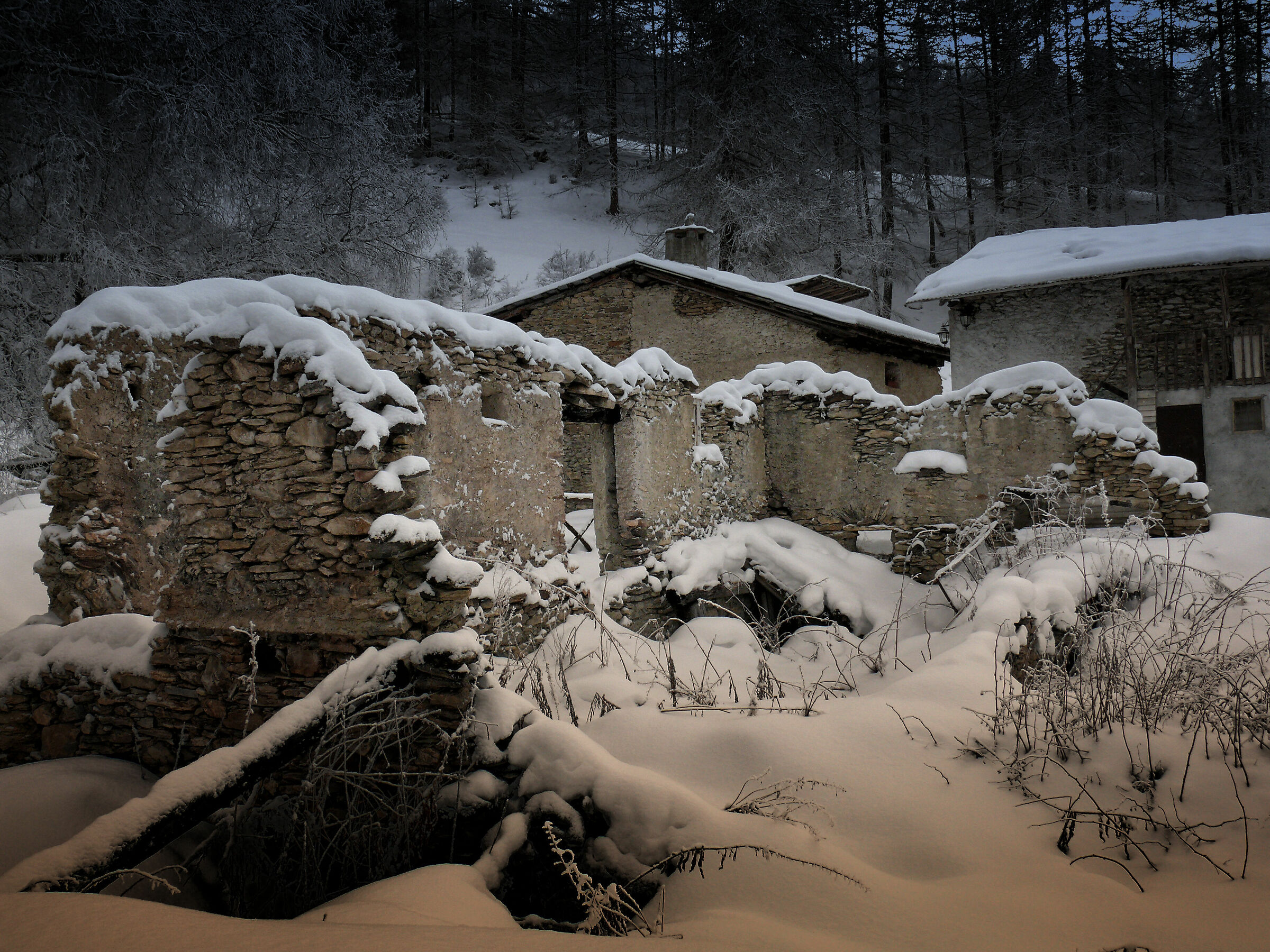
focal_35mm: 35
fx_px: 1284
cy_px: 476
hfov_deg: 52.6
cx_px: 635
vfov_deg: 40.7
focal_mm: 7.4
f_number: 6.3
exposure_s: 1/400
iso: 100
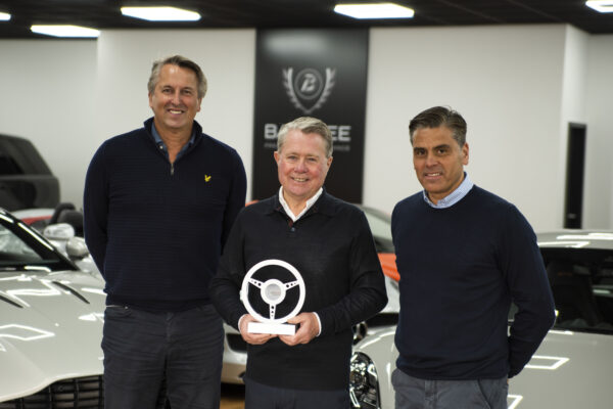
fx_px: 1277
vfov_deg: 18.2
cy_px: 204
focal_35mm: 75
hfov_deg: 27.0
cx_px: 306
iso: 125
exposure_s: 1/60
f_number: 2.8
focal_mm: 75
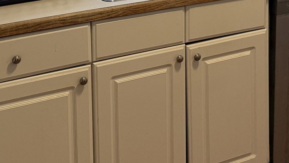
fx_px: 590
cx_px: 157
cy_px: -70
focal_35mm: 77
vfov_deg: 14.8
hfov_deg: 27.5
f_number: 1.78
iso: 200
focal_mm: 6.76
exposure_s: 1/179
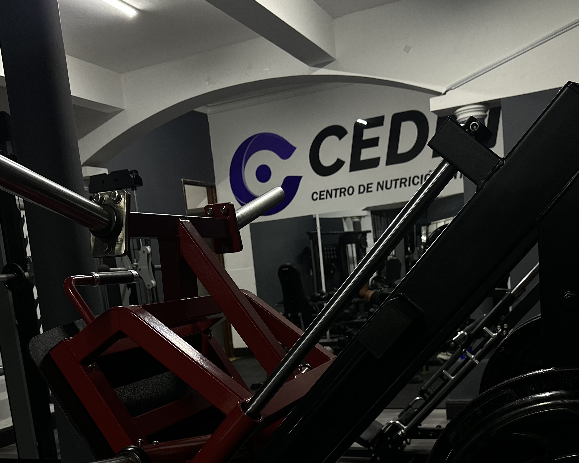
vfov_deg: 35.3
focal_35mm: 41
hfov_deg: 44.8
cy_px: 373
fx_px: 703
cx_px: 288
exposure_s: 1/60
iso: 320
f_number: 1.78
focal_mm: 6.86
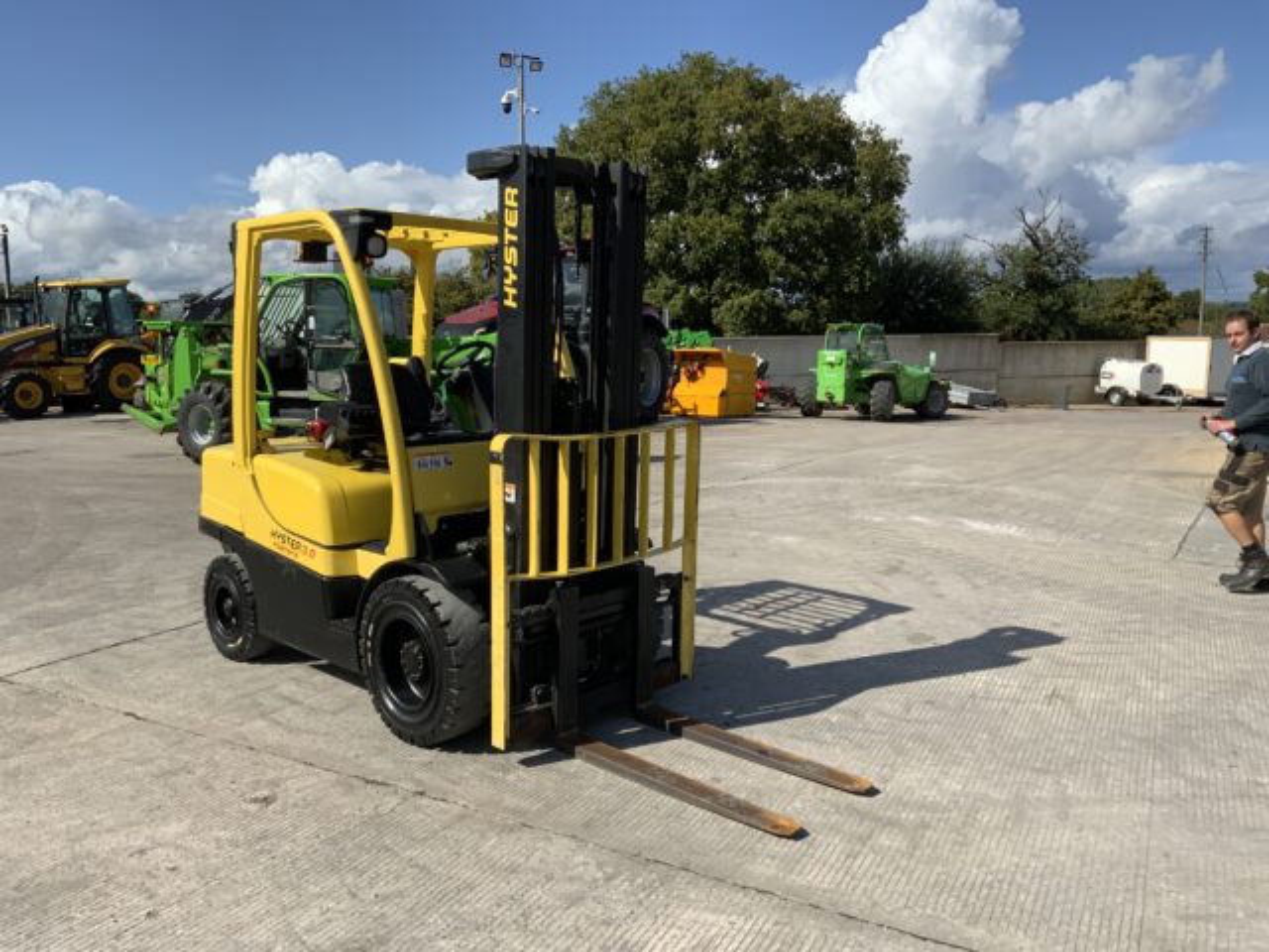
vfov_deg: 48.2
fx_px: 1063
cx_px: 634
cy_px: 476
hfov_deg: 61.7
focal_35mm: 29
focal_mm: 3
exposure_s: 1/2538
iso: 16
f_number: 1.8
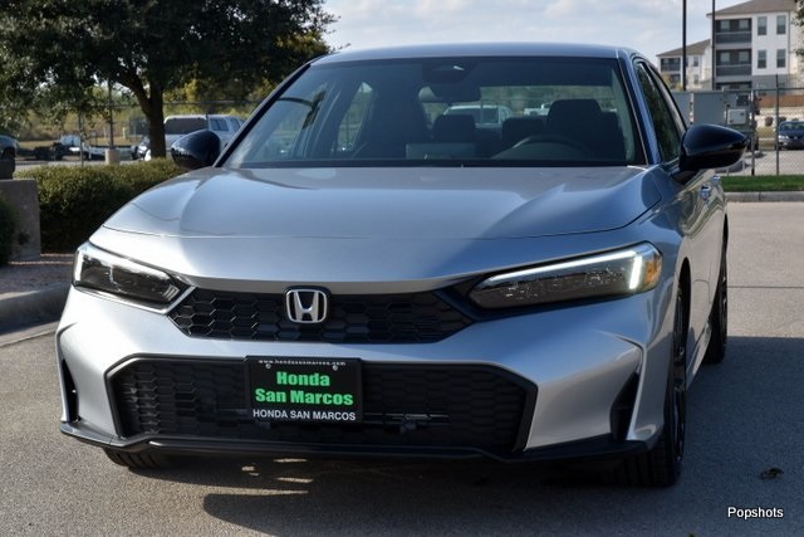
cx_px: 402
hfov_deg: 27.0
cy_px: 268
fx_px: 1675
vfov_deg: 18.2
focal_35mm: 75
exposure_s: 1/320
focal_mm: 50
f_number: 9
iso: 200
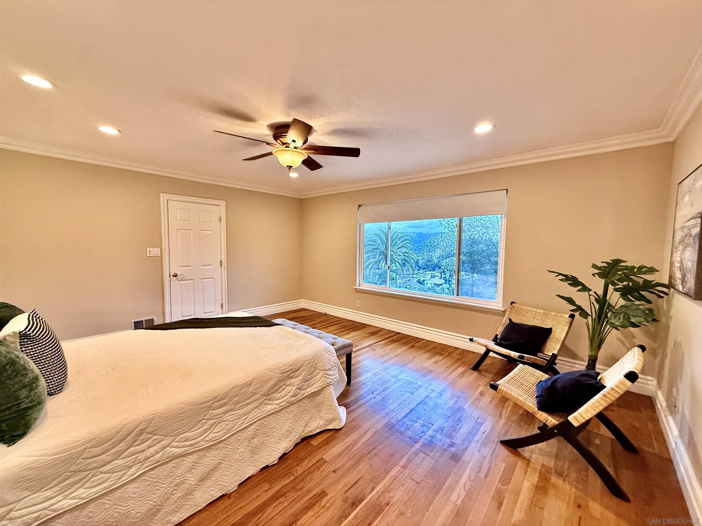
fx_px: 284
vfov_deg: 85.7
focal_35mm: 14
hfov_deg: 102.1
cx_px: 351
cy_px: 263
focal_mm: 2.22
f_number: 2.2
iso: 400
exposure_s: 1/120
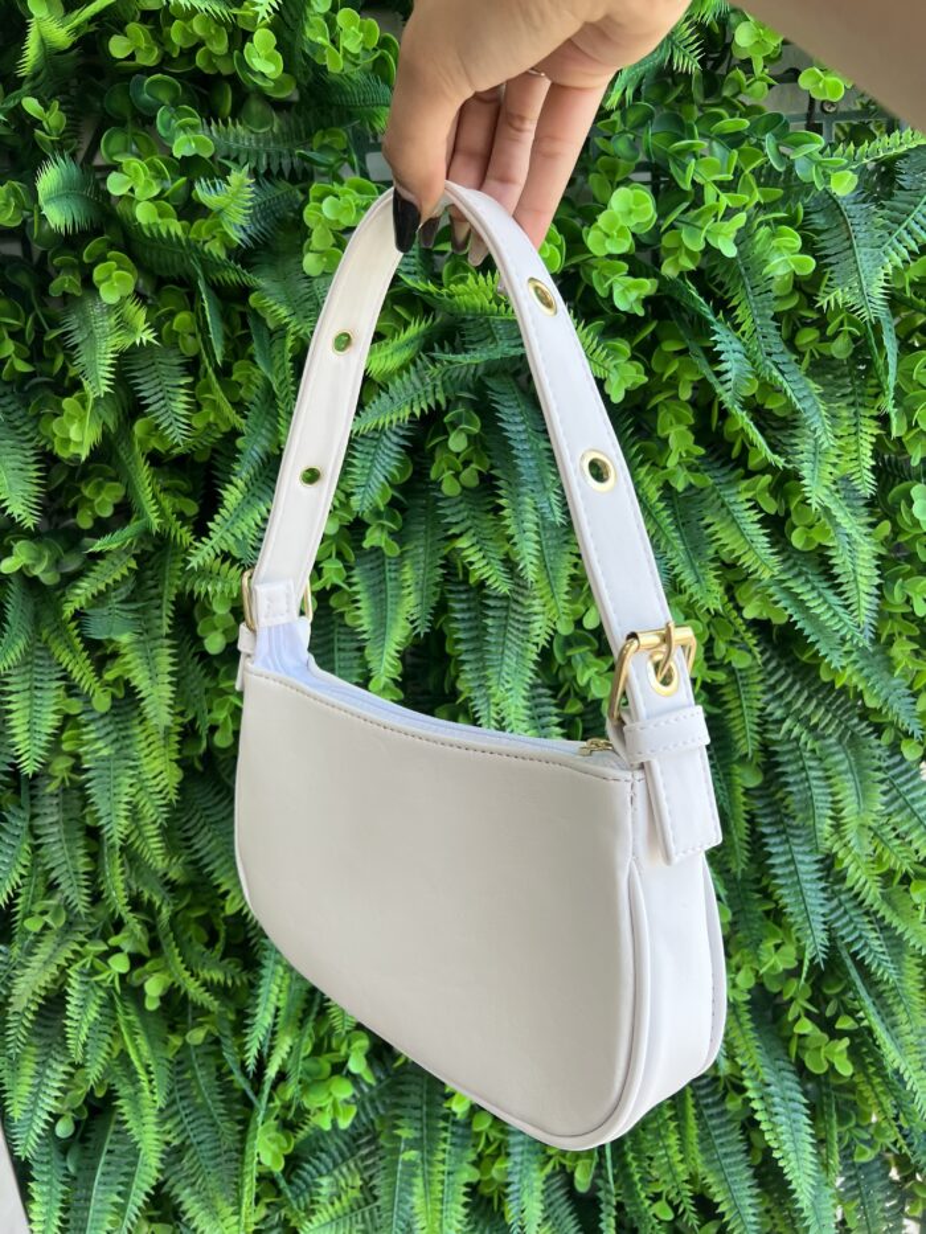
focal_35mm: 26
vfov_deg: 67.3
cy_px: 617
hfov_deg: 53.1
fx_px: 927
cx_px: 463
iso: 40
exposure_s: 1/120
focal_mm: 5.7
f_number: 1.5
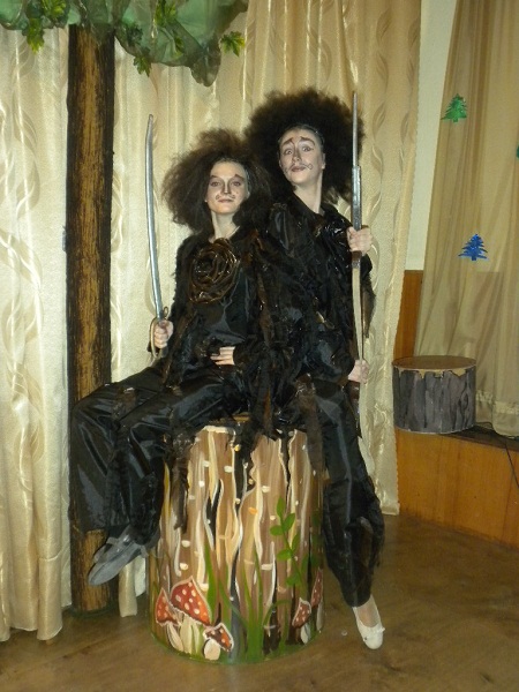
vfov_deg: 50.1
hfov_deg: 38.7
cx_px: 260
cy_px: 346
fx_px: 740
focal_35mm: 37
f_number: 3.5
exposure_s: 1/30
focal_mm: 6.6
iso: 400
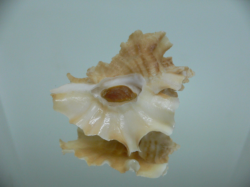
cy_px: 94
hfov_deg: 52.6
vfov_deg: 40.7
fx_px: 253
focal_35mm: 35
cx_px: 125
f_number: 2.8
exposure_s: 1/60
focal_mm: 4.6
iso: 200
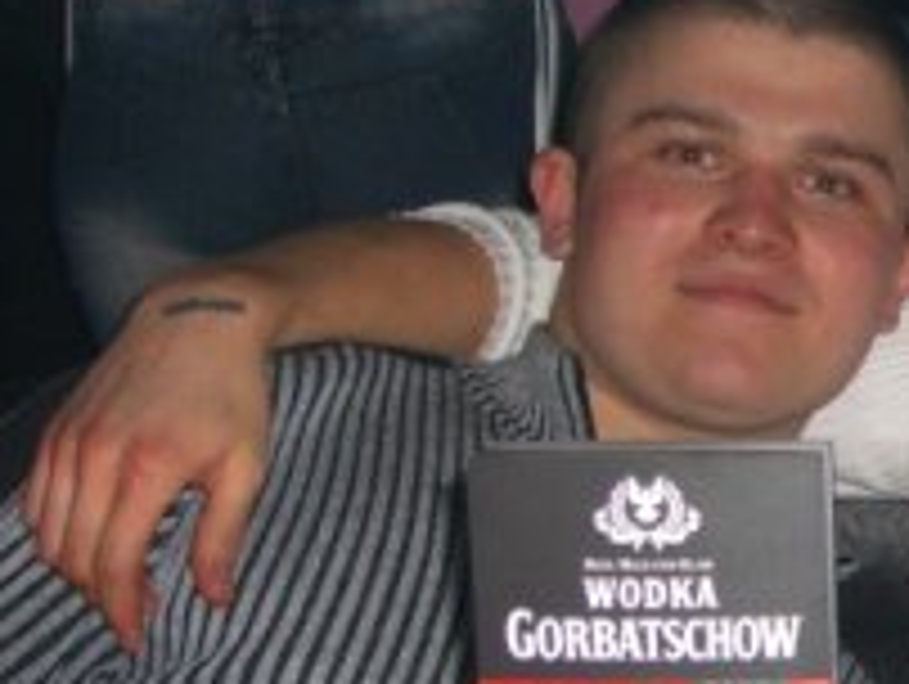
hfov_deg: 11.3
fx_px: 4443
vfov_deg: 8.8
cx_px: 1278
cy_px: 518
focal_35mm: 169
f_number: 3.6
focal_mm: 11.8
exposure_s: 1/60
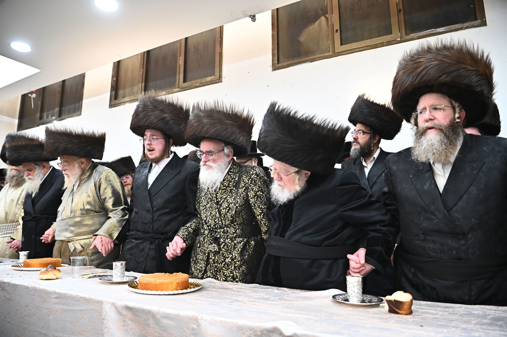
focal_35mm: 24
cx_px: 254
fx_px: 338
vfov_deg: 53.1
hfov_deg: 73.8
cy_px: 168
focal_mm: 24
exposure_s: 1/200
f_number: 4
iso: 2500
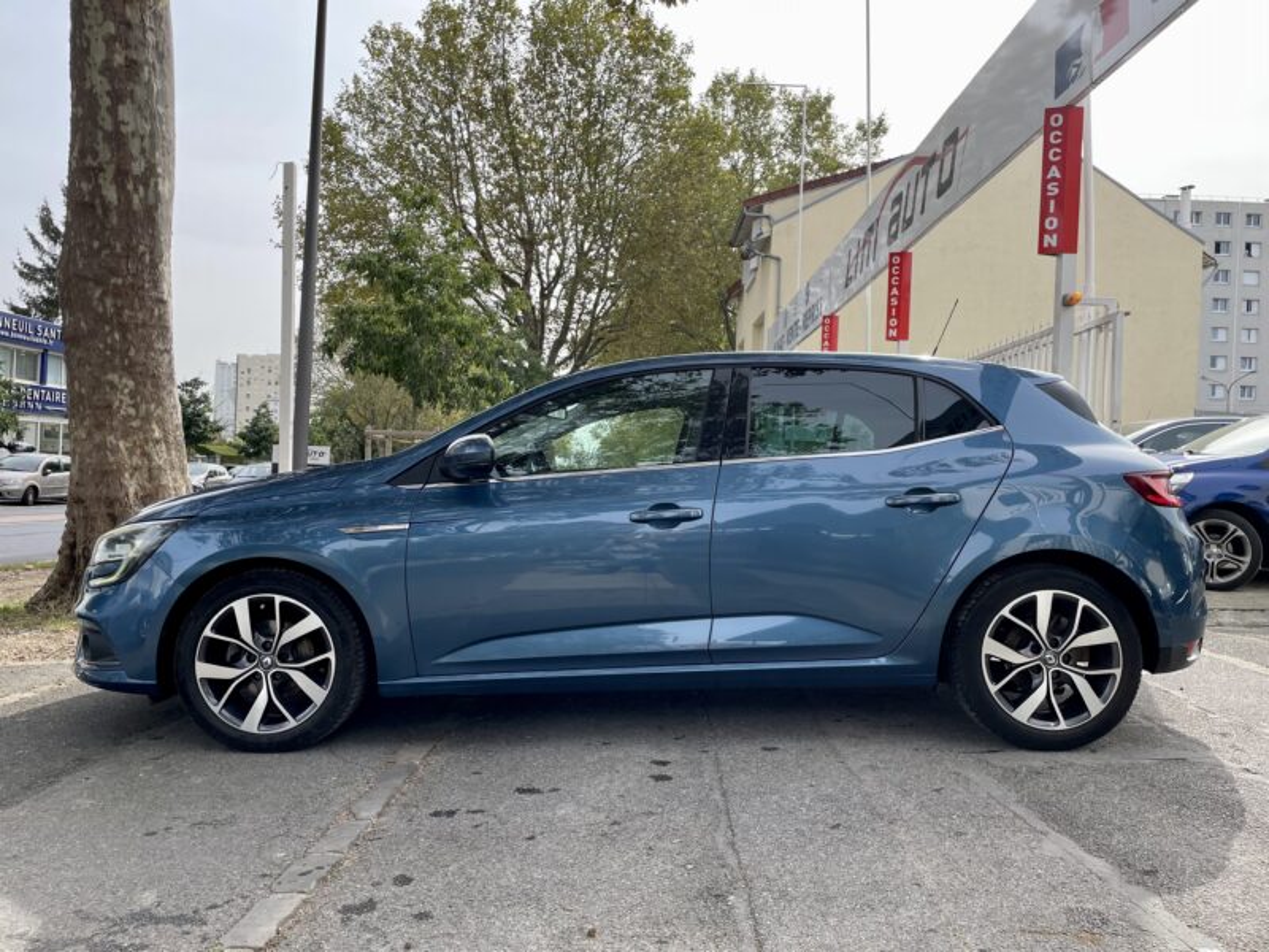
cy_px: 476
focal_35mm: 26
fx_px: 953
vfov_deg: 53.1
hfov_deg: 67.3
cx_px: 634
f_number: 1.6
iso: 32
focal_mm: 4.2
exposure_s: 1/1247
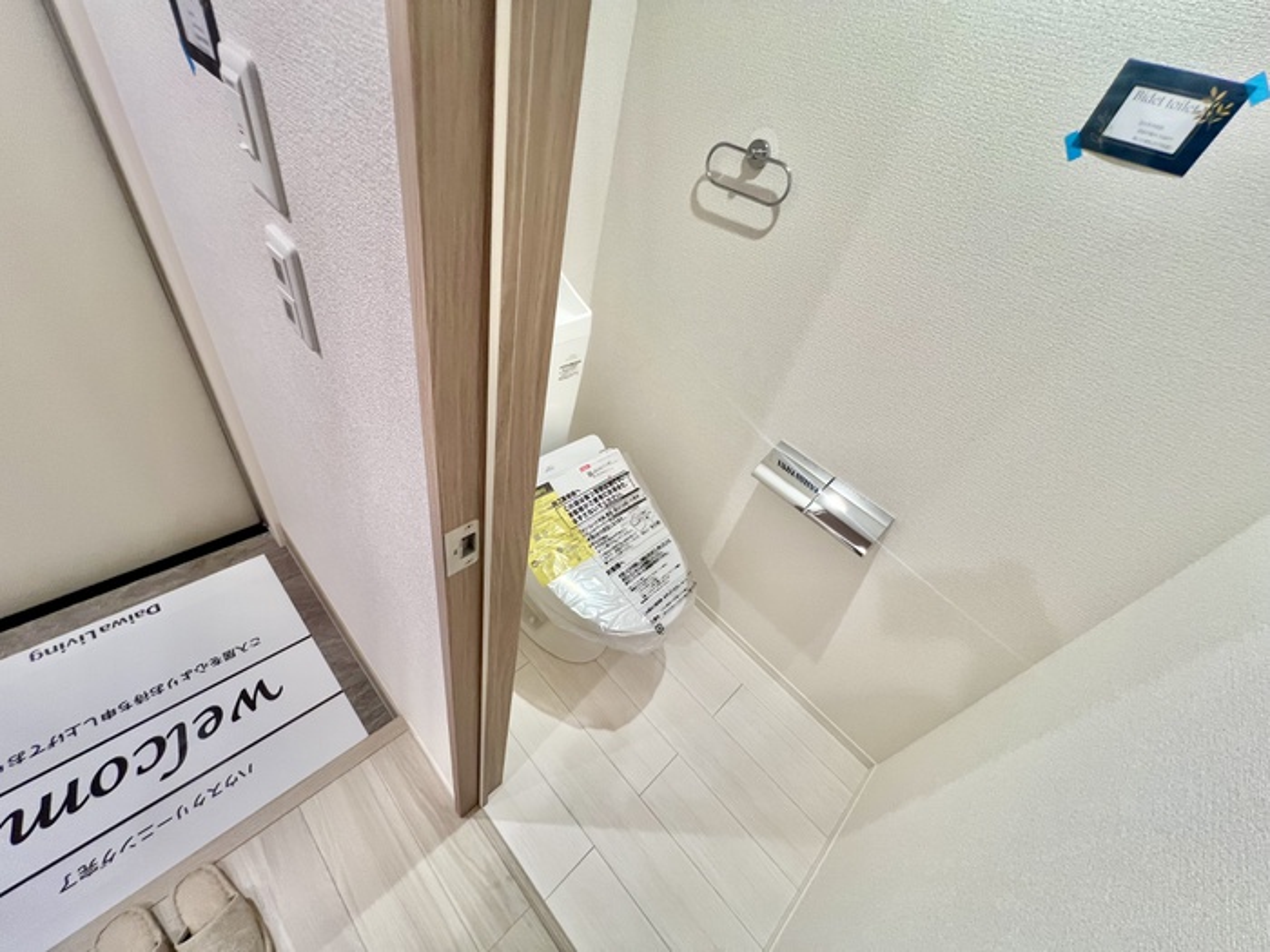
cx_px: 635
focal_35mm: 13
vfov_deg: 89.9
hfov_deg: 106.2
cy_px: 476
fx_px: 477
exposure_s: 1/60
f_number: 1.8
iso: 125
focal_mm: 1.57
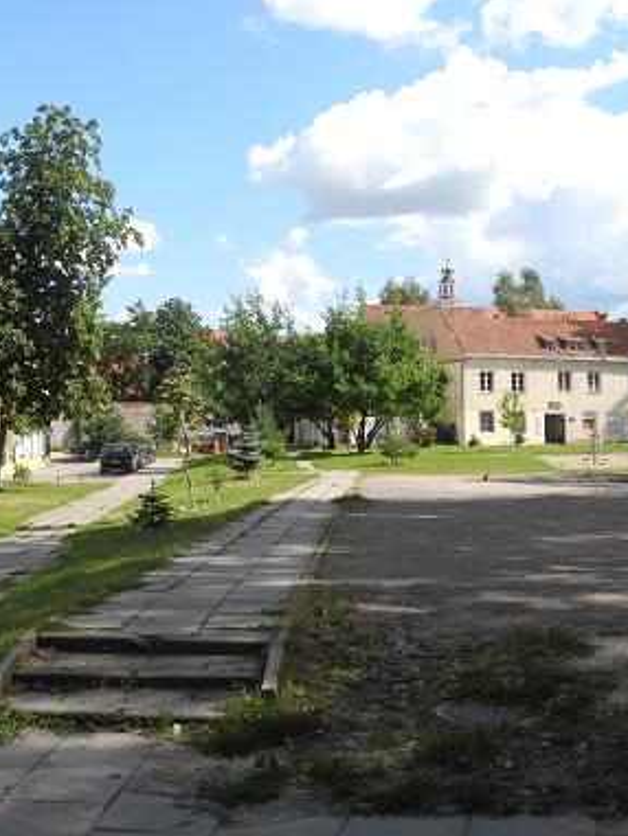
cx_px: 261
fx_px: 1136
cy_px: 417
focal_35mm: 47
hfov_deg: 30.8
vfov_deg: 40.4
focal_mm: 7.4
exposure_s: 1/1000
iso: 100
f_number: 3.2
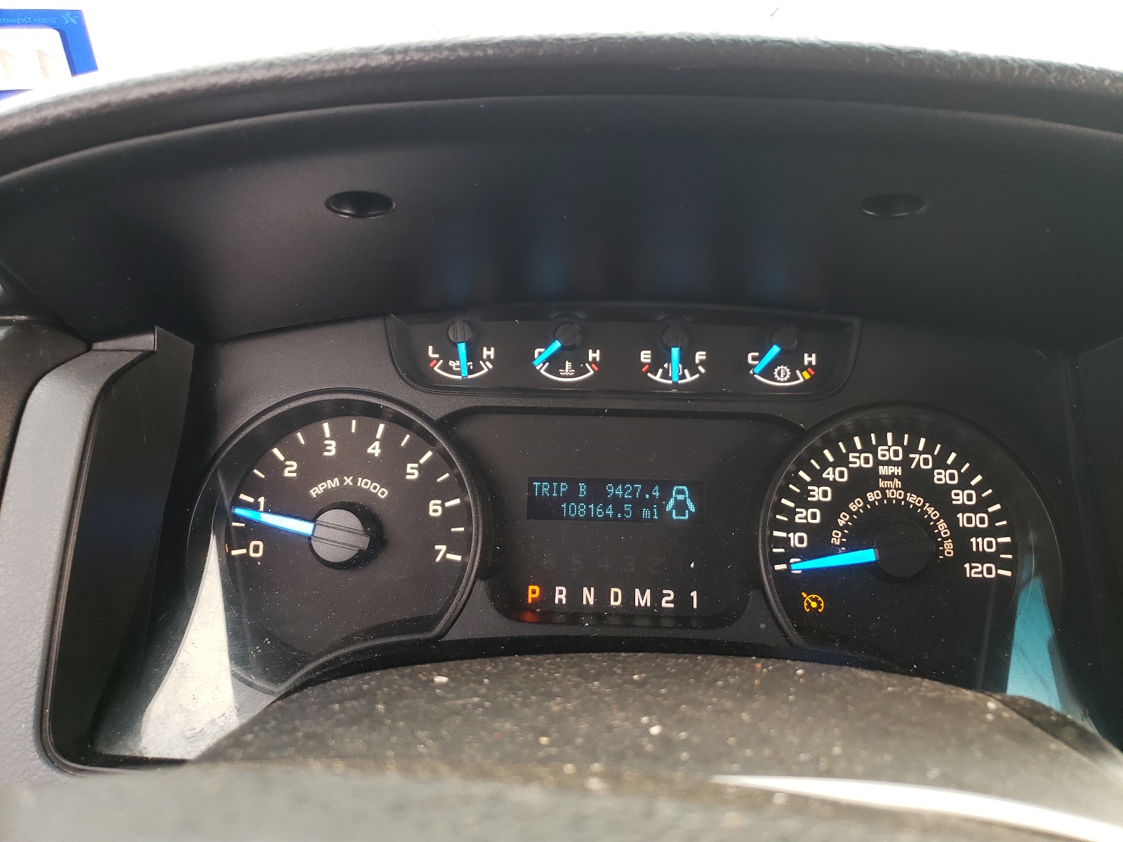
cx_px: 562
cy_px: 421
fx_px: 843
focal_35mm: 26
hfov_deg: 67.3
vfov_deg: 53.1
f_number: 1.5
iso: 85
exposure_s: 1/60.2
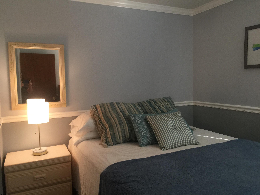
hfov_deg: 61.7
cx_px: 130
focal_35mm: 29
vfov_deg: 48.2
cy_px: 98
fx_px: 218
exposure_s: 1/15
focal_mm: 4.15
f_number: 2.2
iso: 64
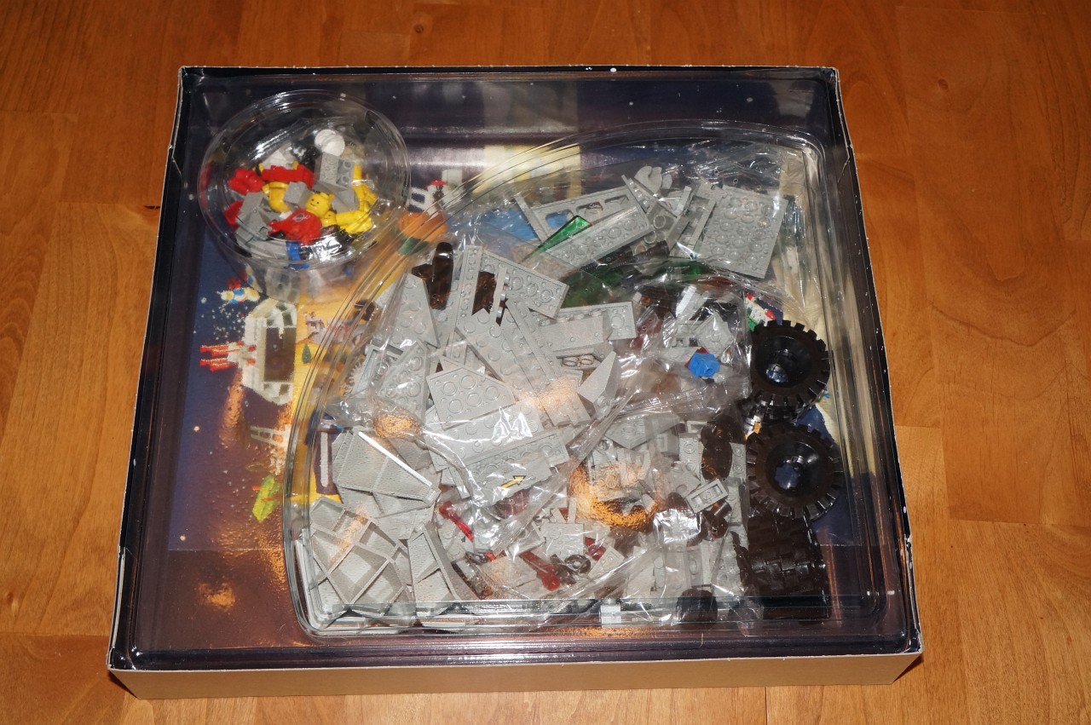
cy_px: 362
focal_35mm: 42
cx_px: 546
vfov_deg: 31.8
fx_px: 1272
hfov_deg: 46.4
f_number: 9
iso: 800
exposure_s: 1/60
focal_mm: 28
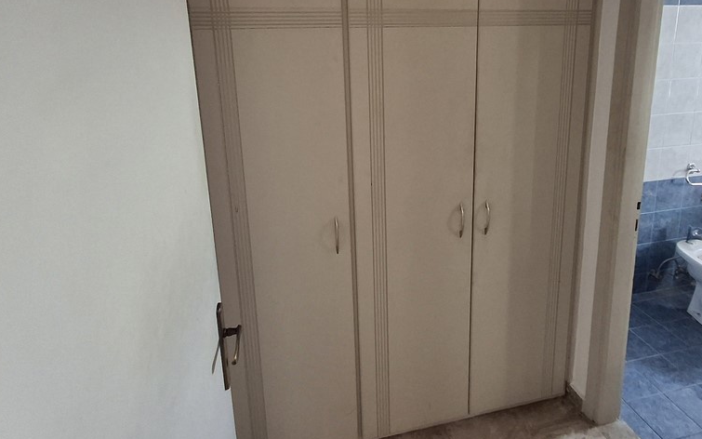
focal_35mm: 23
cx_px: 389
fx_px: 440
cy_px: 138
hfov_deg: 76.9
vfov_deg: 51.8
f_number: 2.2
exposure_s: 1/50
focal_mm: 1.64
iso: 200
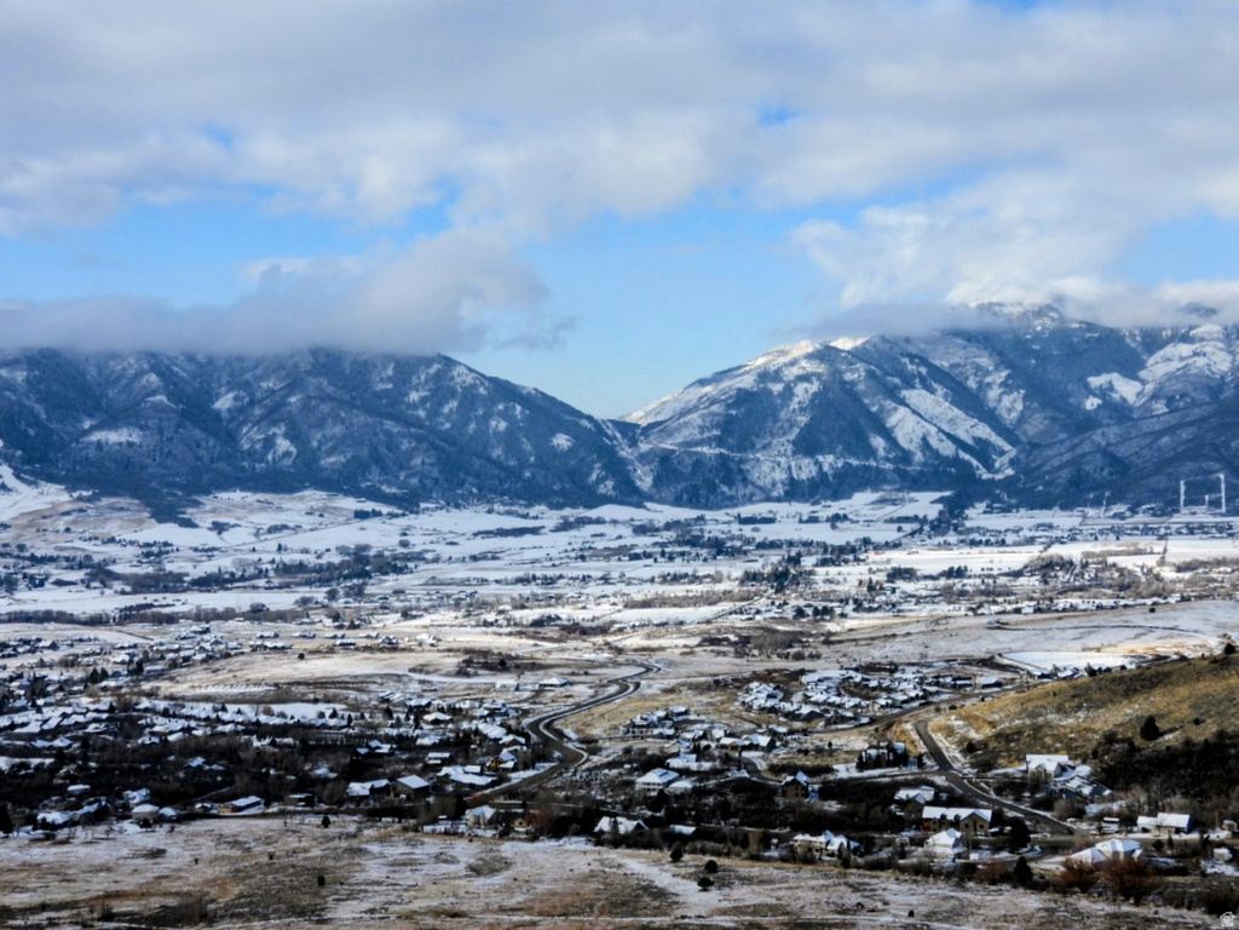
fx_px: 1682
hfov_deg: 40.4
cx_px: 620
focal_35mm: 47
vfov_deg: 30.9
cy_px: 465
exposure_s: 1/2000
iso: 100
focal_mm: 8.4
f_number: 3.2
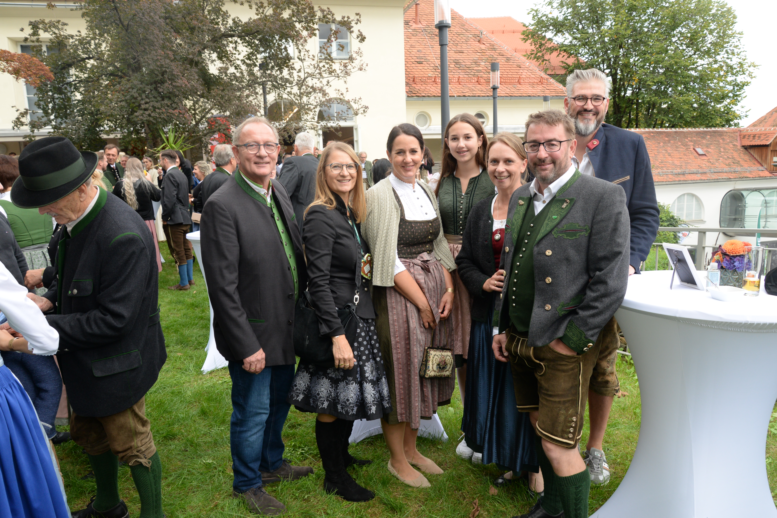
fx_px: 518
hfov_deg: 73.7
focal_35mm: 24
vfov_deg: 53.1
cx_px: 388
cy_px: 259
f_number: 8
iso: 800
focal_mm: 24
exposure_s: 1/200
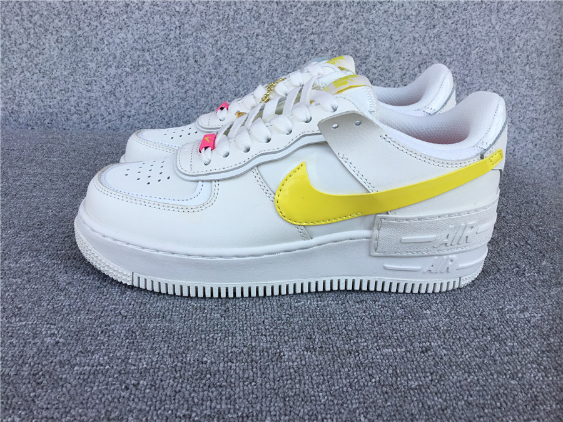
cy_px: 211
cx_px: 282
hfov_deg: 58.4
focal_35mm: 31
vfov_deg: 45.4
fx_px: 504
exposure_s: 1/554
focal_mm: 3.3
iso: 25
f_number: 2.4
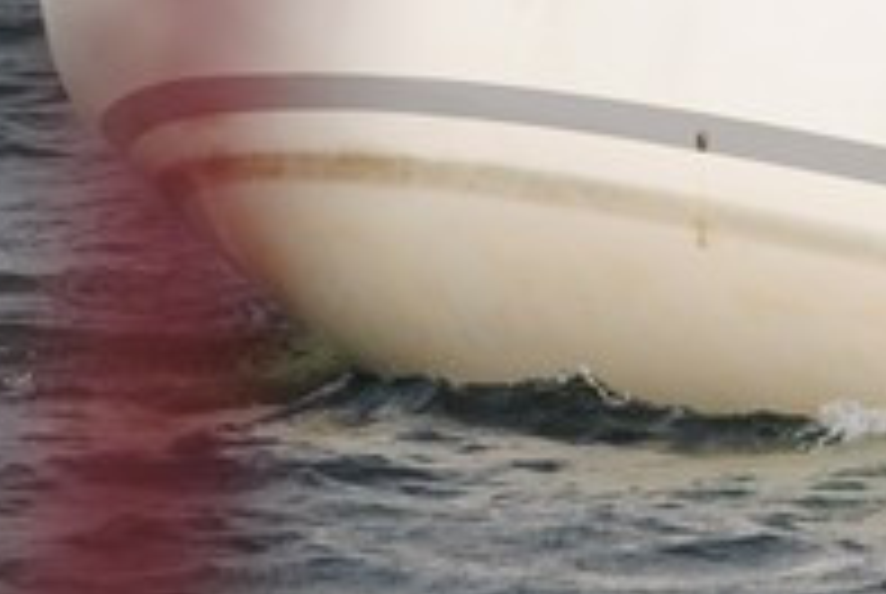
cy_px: -495
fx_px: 15084
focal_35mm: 612
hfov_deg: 3.3
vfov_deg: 2.2
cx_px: 1579
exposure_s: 1/500
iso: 100
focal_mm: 90
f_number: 5.6
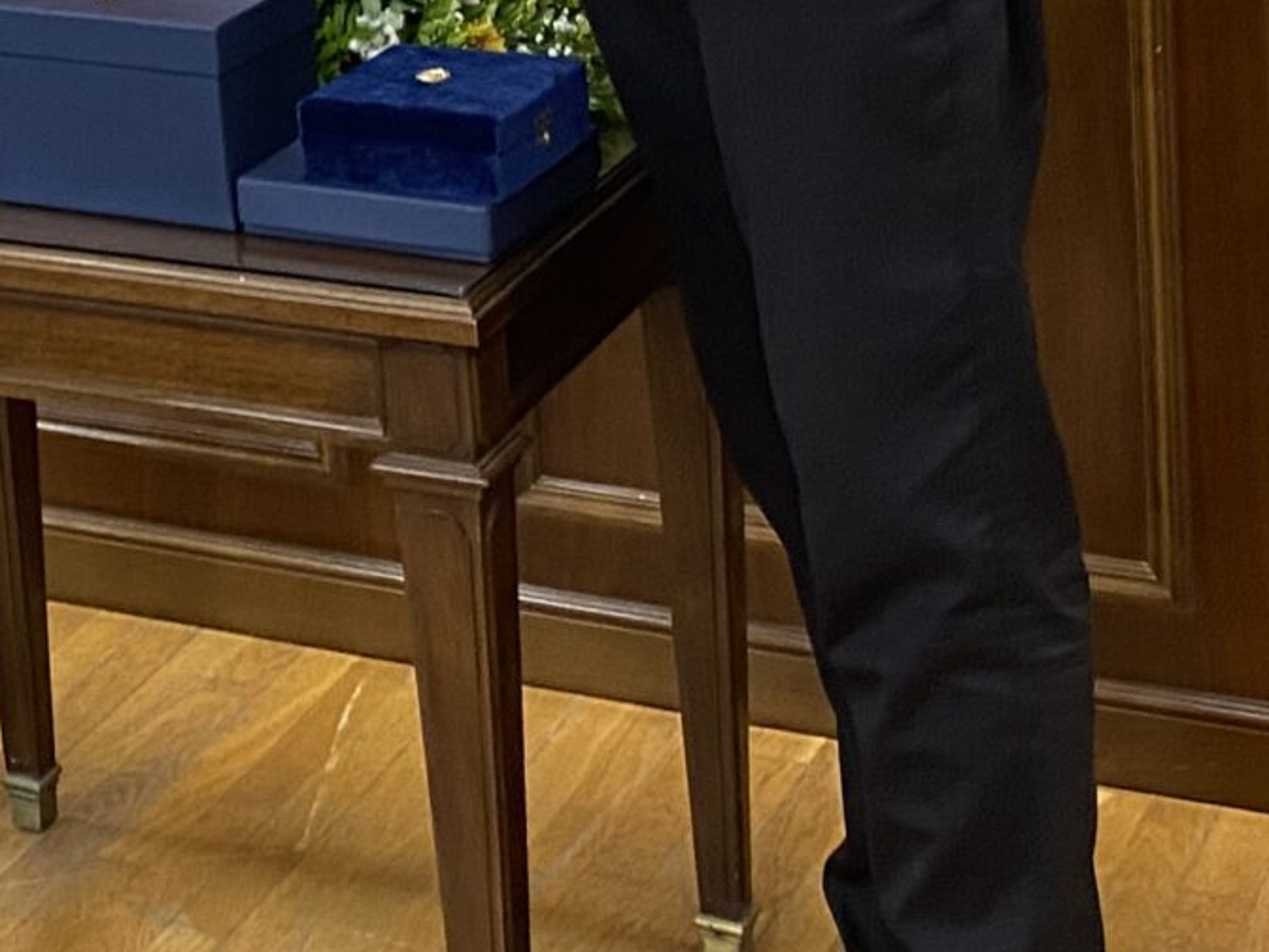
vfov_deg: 14.1
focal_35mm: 99
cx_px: -45
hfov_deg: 19.2
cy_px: -399
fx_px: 3629
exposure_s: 1/60
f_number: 1.8
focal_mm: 4.25
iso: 200
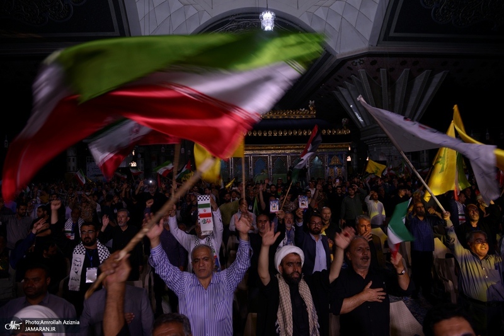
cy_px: 168
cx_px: 252
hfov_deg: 73.8
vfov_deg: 53.1
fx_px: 336
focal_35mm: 24
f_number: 4.5
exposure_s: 1/50
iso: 250
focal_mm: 24
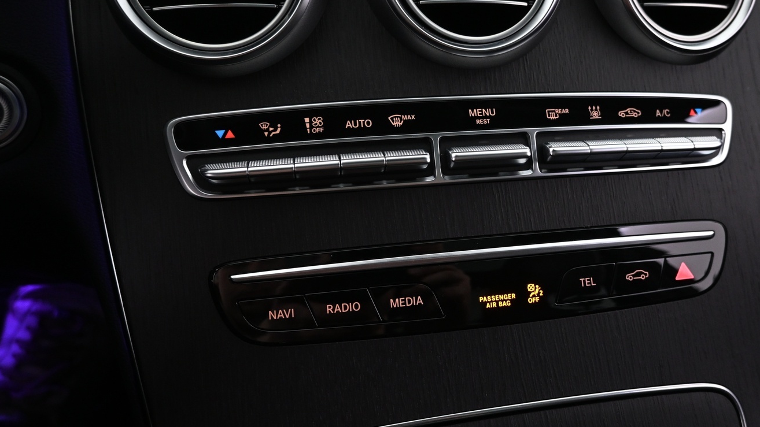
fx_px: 625
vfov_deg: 37.8
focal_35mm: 31
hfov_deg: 61.9
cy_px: 198
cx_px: 464
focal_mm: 16
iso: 1000
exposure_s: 1/25
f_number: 3.5
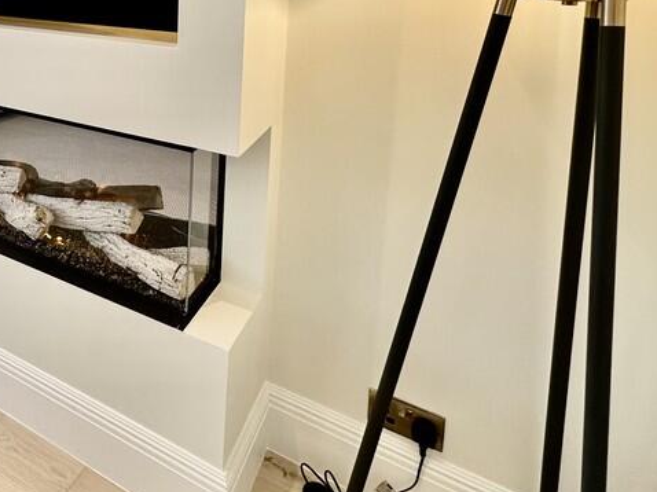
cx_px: 69
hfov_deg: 52.8
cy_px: 37
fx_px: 569
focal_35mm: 30
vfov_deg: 42.4
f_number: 2.2
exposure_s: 1/100
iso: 160
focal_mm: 2.22
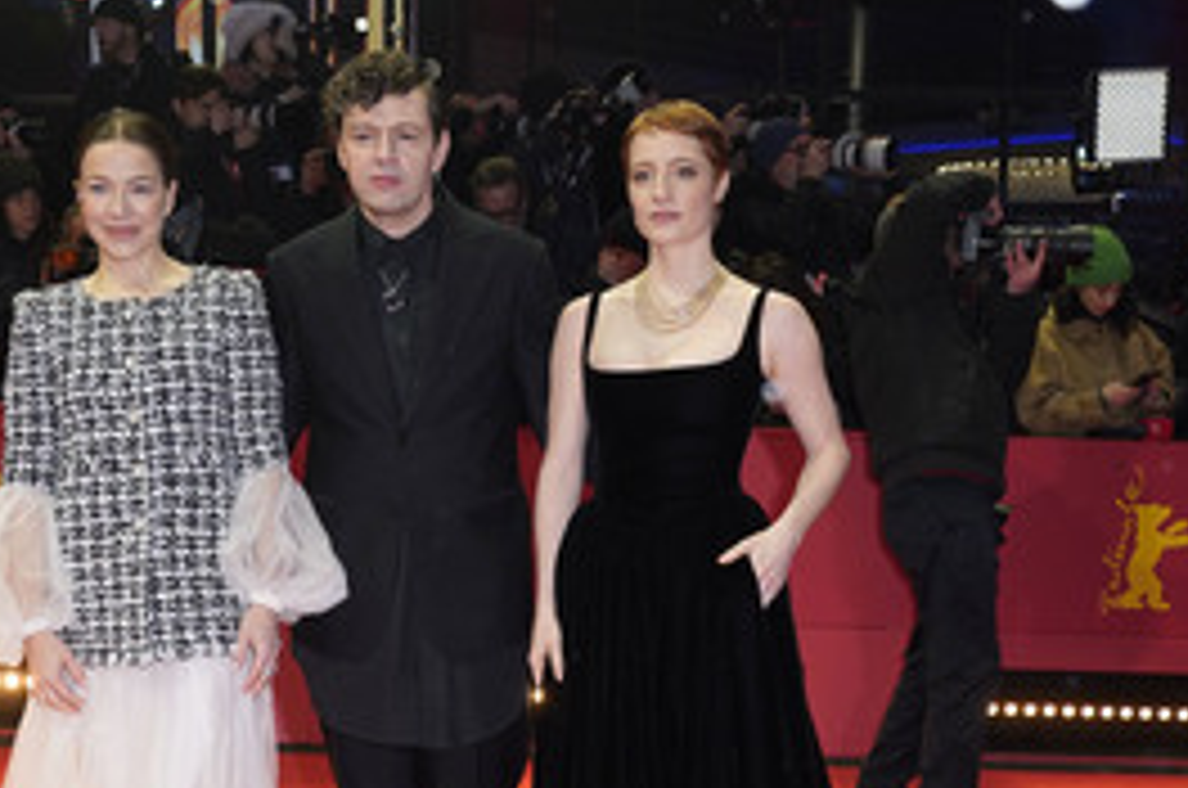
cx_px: 497
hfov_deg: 37.5
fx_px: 1746
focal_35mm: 53
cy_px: 630
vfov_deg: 25.0
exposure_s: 1/160
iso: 800
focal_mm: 31
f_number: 5.6
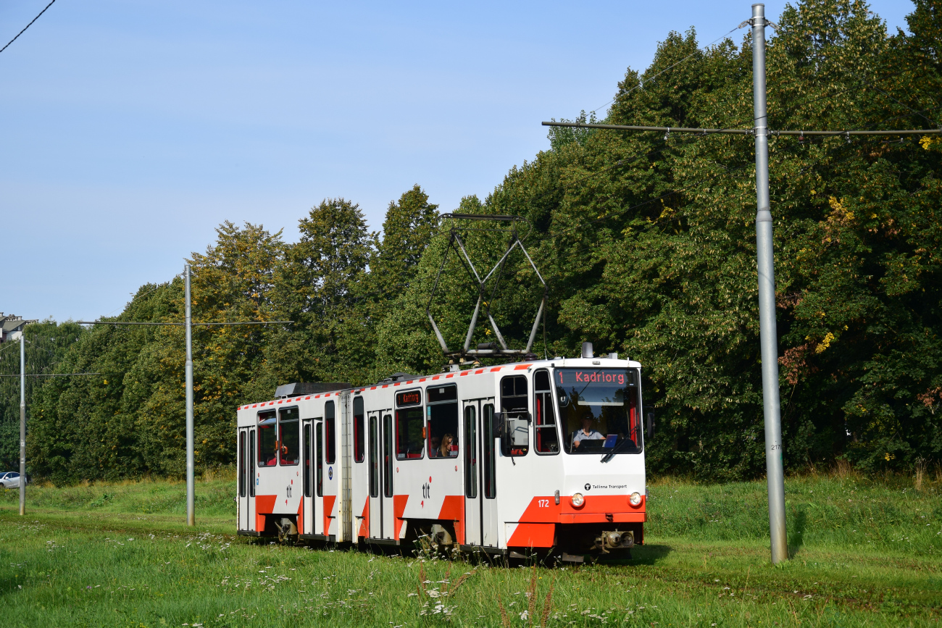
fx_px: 2041
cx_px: 471
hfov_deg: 26.0
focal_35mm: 78
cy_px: 314
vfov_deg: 17.5
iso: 200
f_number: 6.3
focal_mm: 52
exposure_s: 1/800
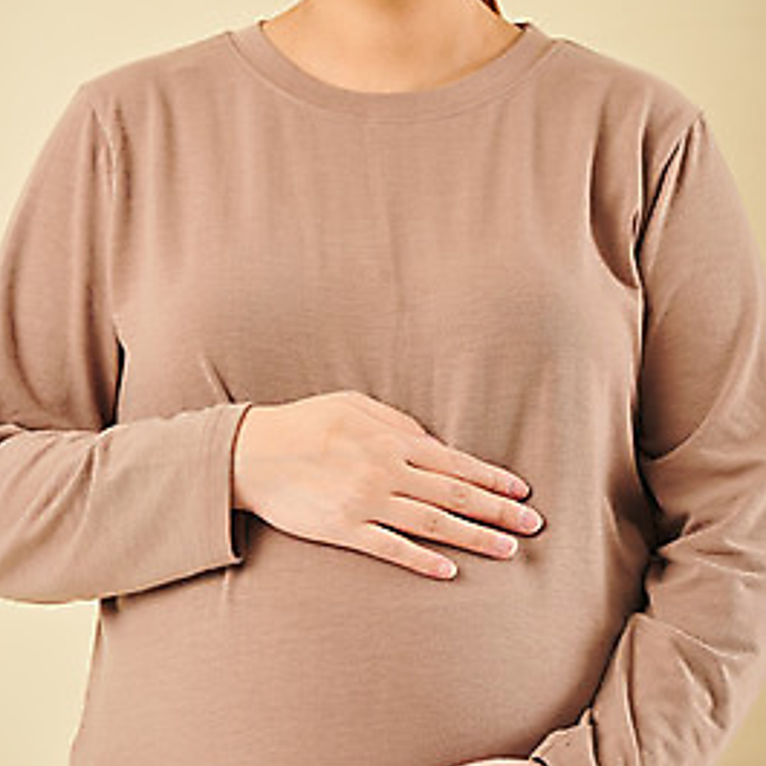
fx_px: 6434
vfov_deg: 6.8
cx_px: 383
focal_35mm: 257
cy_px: 382
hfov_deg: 6.8
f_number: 6.3
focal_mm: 200
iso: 100
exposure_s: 1/125
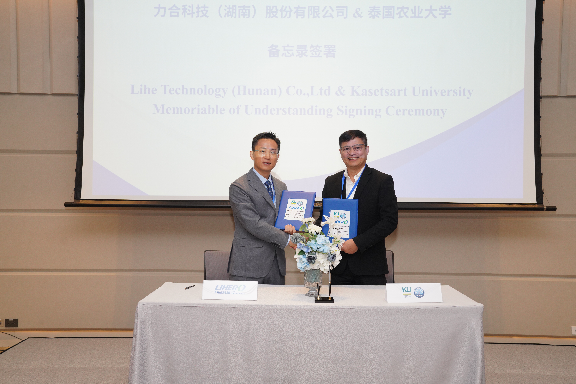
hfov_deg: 49.6
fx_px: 624
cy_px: 192
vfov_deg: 34.2
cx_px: 288
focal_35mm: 39
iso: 1250
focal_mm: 39
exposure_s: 1/160
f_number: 5.6
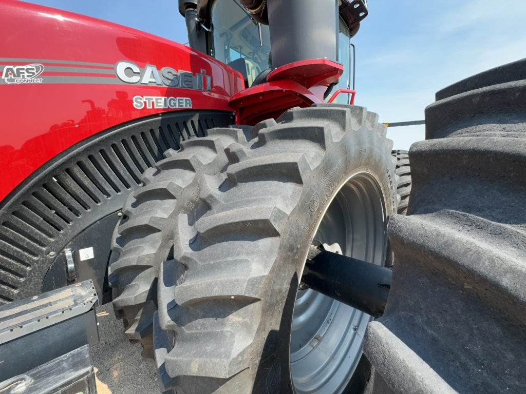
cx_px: 263
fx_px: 213
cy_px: 197
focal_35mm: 14
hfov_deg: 102.1
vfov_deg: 85.7
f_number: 2.2
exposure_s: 1/397
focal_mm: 2.22
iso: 40
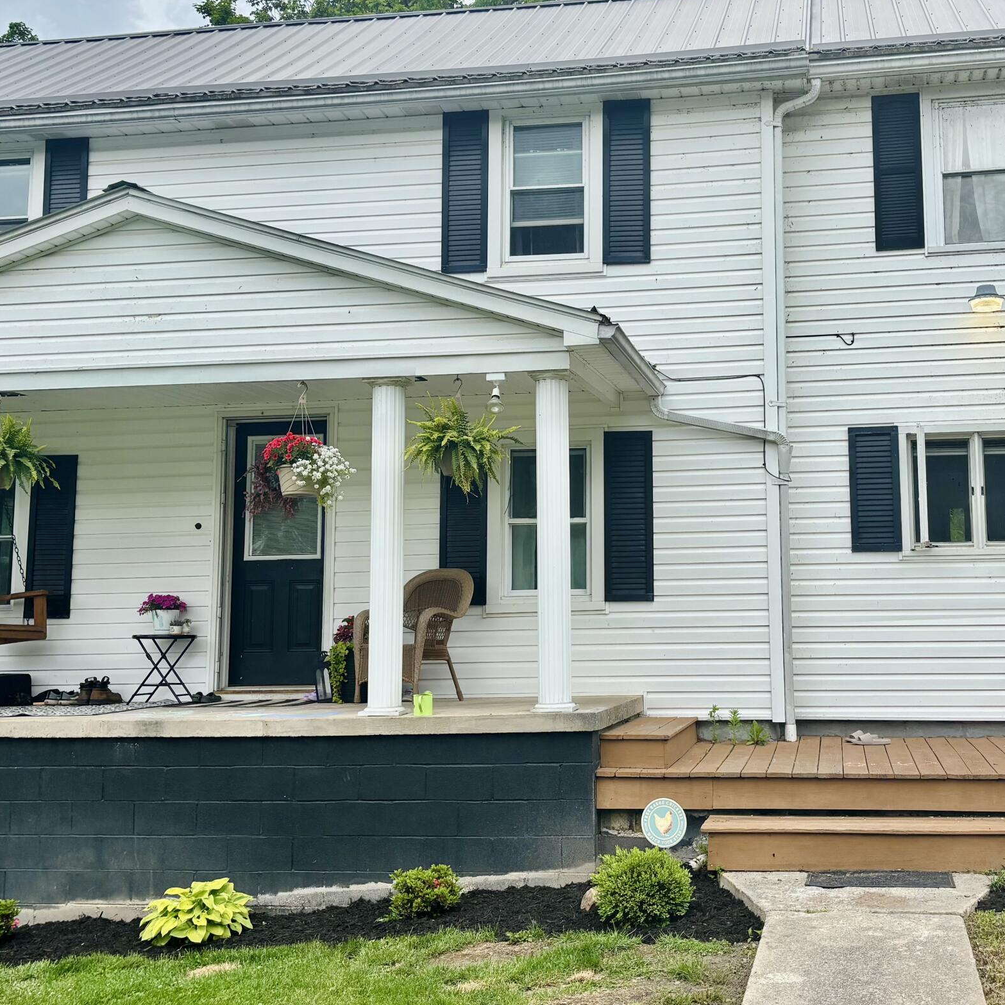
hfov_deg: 38.0
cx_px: 643
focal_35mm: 44
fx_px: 1445
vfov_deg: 38.3
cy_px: 449
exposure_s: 1/2062
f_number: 1.6
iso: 50
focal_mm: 5.96
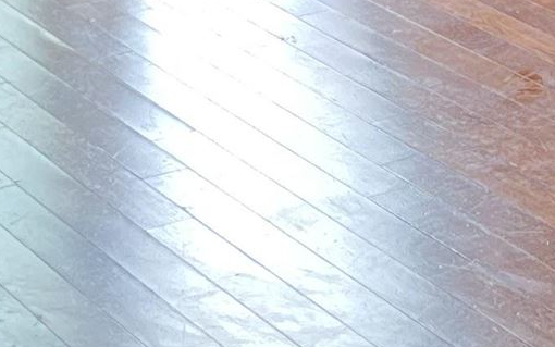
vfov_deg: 7.7
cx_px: 977
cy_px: -239
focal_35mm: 166
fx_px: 2511
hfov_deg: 11.7
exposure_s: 1/120
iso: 64
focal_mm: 5.7
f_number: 1.5
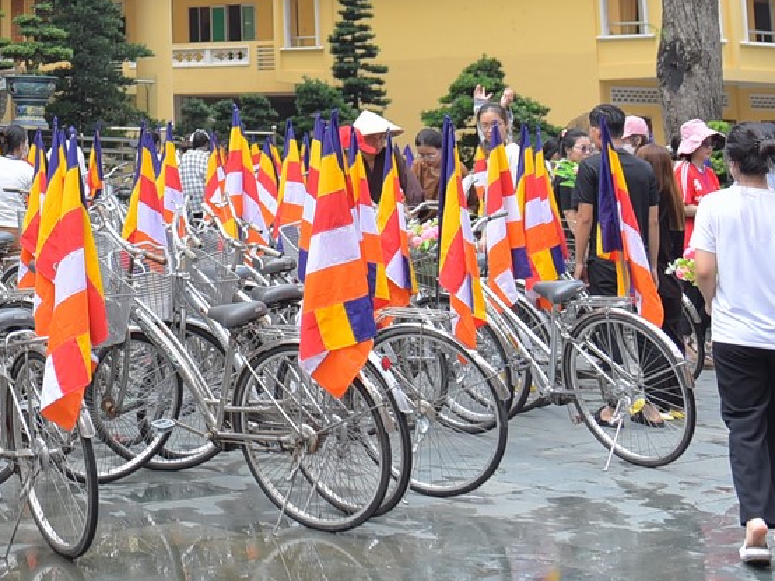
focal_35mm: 80
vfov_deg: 16.6
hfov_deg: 22.2
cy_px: -308
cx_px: -194
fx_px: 1790
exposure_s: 1/800
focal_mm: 24
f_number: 3.2
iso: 100
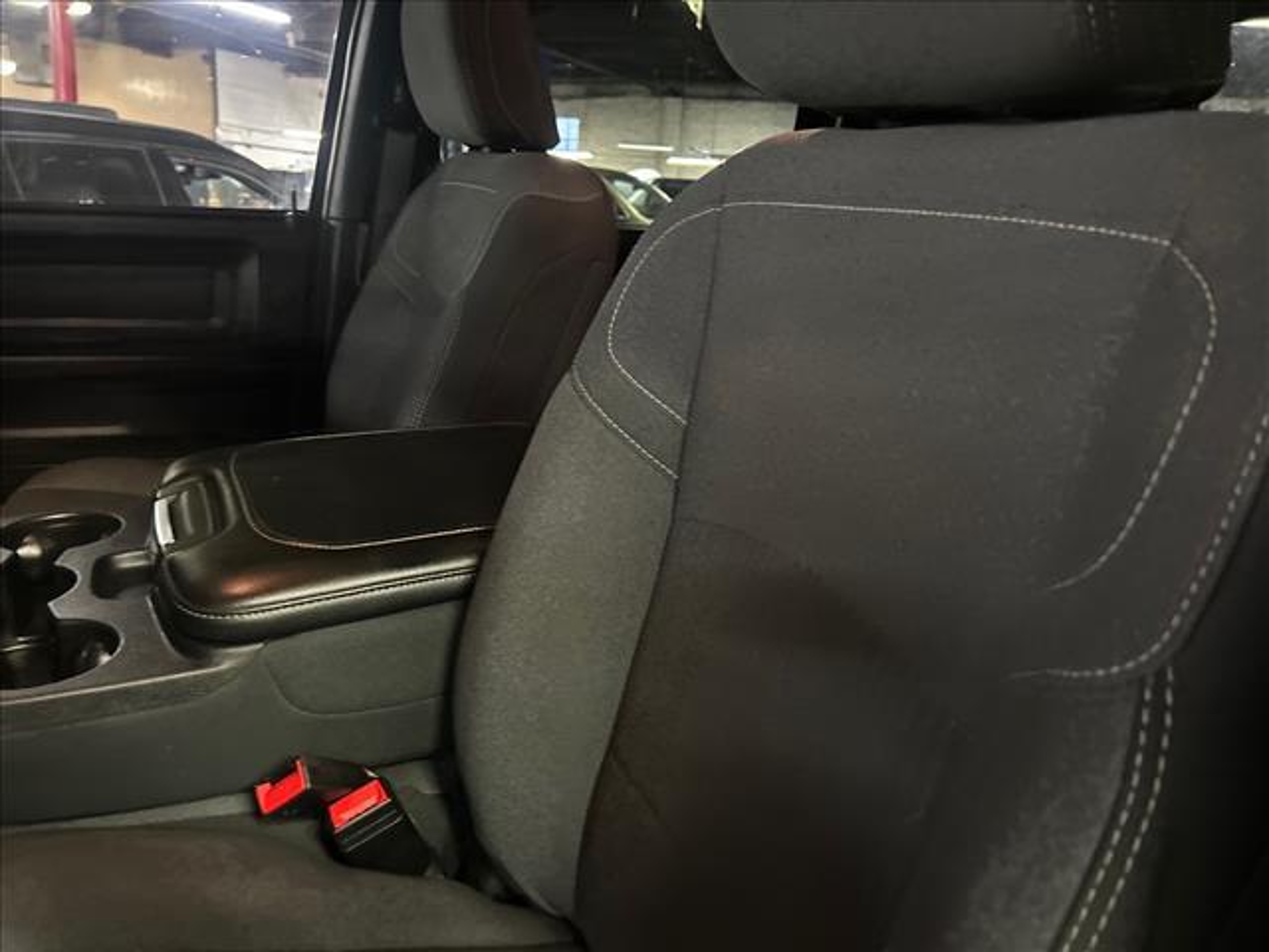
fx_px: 953
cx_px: 634
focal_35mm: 26
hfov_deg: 67.3
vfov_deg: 53.1
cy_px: 476
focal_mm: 5.7
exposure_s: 1/30
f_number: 1.5
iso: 1000
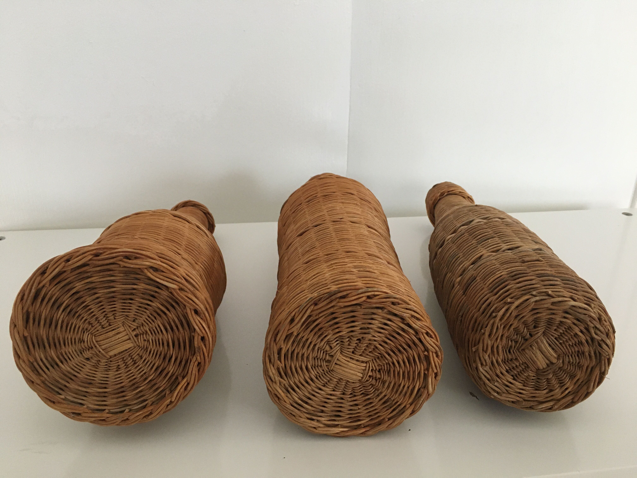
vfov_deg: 48.2
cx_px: 318
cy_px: 239
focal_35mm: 29
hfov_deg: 61.7
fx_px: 534
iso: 125
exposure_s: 1/30
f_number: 2.2
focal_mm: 4.15
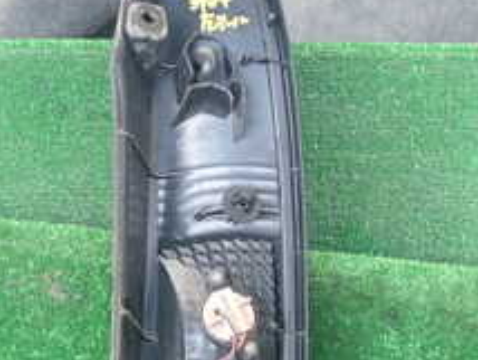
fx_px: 1161
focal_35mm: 84
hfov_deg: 23.3
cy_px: 349
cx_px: 221
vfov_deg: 17.3
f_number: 2.3
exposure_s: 1/60
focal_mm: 5.4
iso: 200
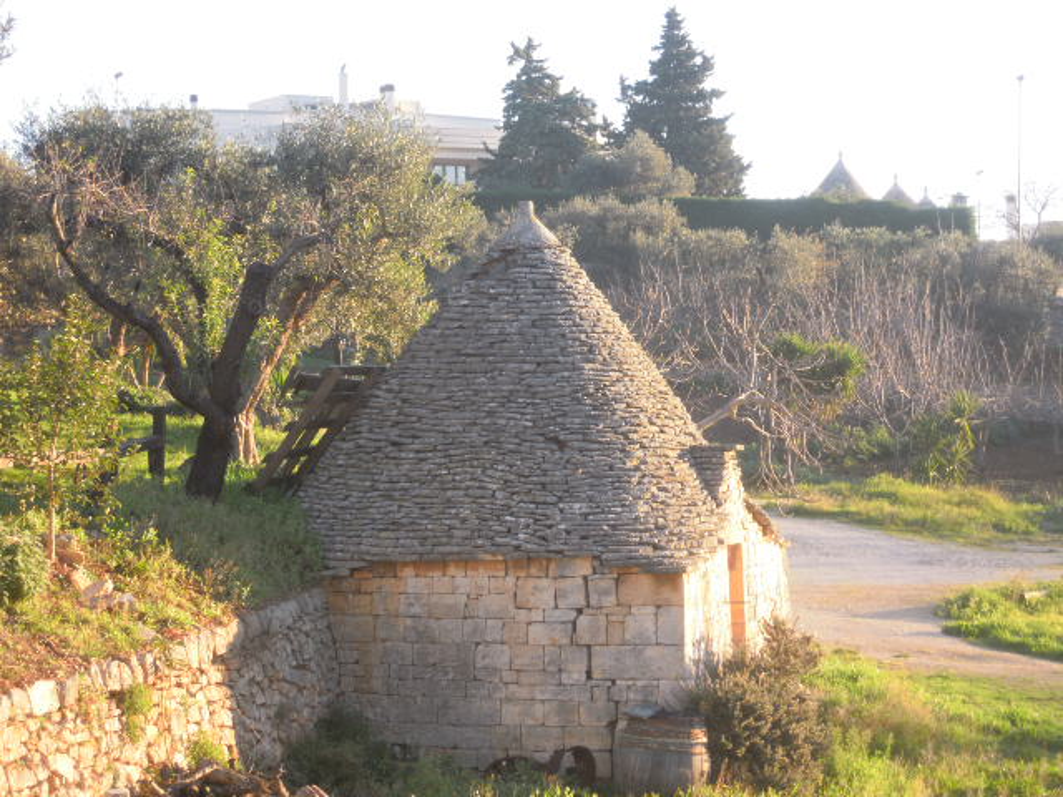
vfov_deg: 17.0
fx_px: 2672
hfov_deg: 22.5
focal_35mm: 87
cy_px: 398
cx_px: 532
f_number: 4.9
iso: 125
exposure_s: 1/80
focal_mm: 15.5
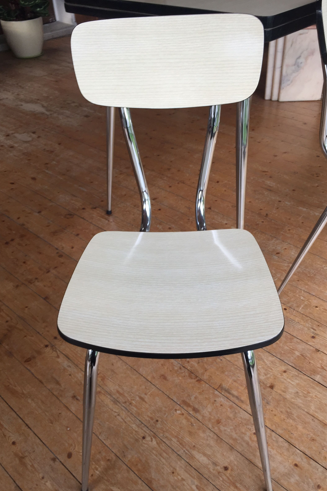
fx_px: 422
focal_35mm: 31
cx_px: 170
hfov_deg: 42.3
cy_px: 251
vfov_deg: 60.3
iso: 32
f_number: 2.2
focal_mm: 4.15
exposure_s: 1/100
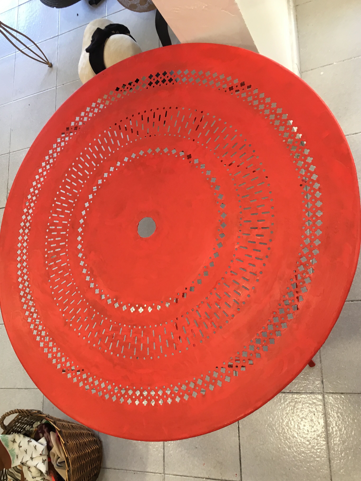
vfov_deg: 56.8
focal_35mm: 32
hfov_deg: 44.2
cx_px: 174
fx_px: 445
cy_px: 259
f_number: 2.2
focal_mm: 4.15
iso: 40
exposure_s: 1/33
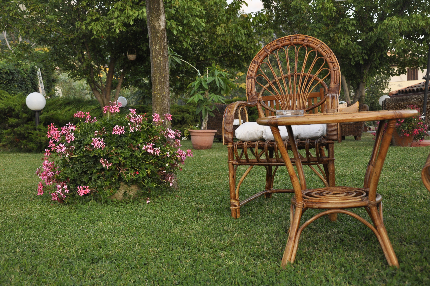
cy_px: 143
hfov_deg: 46.4
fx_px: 501
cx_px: 215
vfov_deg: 31.8
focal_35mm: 42
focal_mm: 28
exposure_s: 1/180
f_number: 5.6
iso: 640
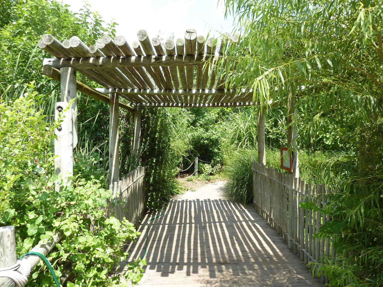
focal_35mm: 25
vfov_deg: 54.9
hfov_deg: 69.4
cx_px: 192
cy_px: 144
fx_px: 277
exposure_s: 1/500
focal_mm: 4.1
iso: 160
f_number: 3.3
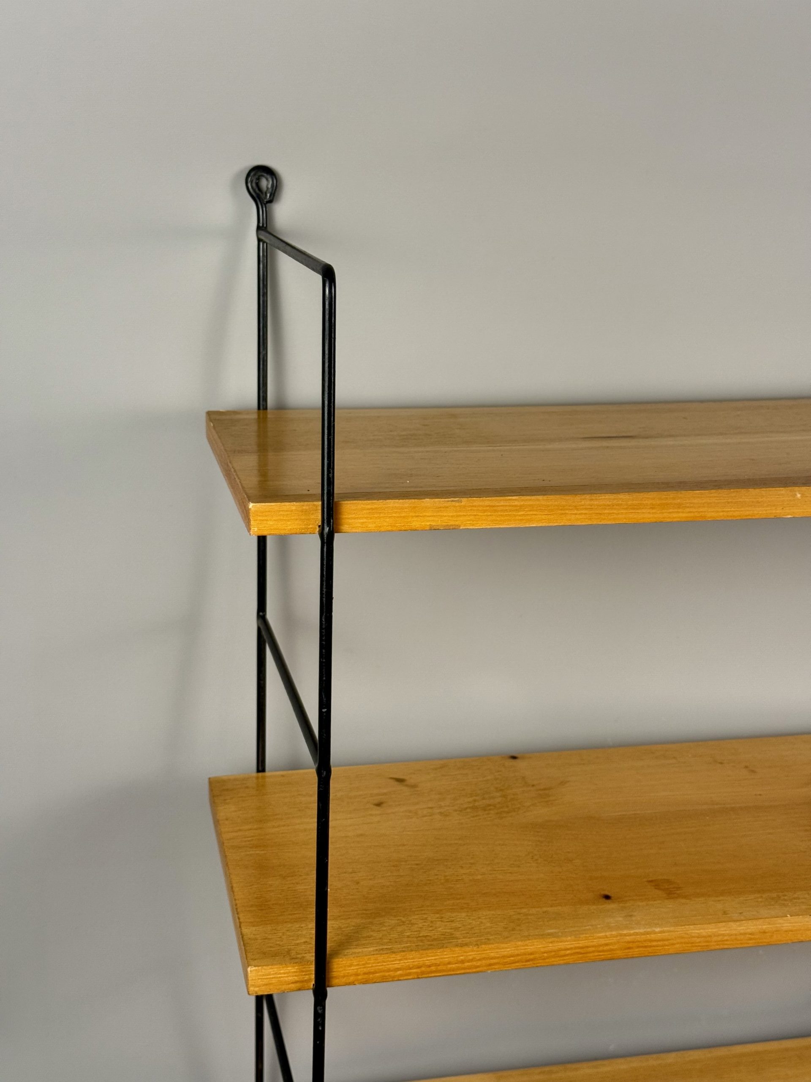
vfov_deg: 39.7
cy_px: 541
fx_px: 1499
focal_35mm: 48
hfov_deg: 30.3
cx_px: 406
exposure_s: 1/100
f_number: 1.78
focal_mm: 6.76
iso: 64
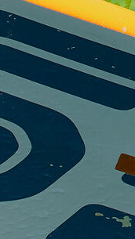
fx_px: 4186
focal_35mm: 659
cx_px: 306
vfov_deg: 3.3
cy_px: -109
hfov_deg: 1.8
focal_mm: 80
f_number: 5.6
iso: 400
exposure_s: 1/2000
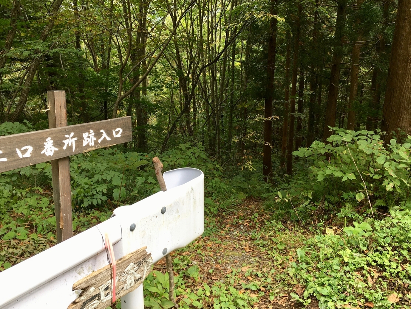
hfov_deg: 56.7
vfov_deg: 44.2
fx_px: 380
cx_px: 189
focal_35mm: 32
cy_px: 150
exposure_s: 1/120
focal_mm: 4.15
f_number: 2.2
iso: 25
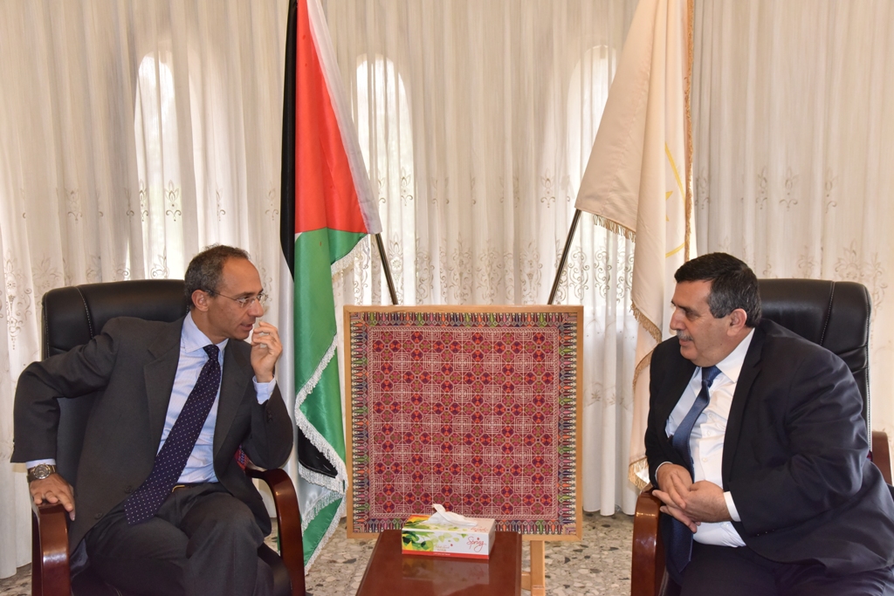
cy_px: 298
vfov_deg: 30.5
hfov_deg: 44.5
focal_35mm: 44
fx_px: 1093
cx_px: 447
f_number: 9
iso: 2500
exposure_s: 1/250
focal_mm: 44
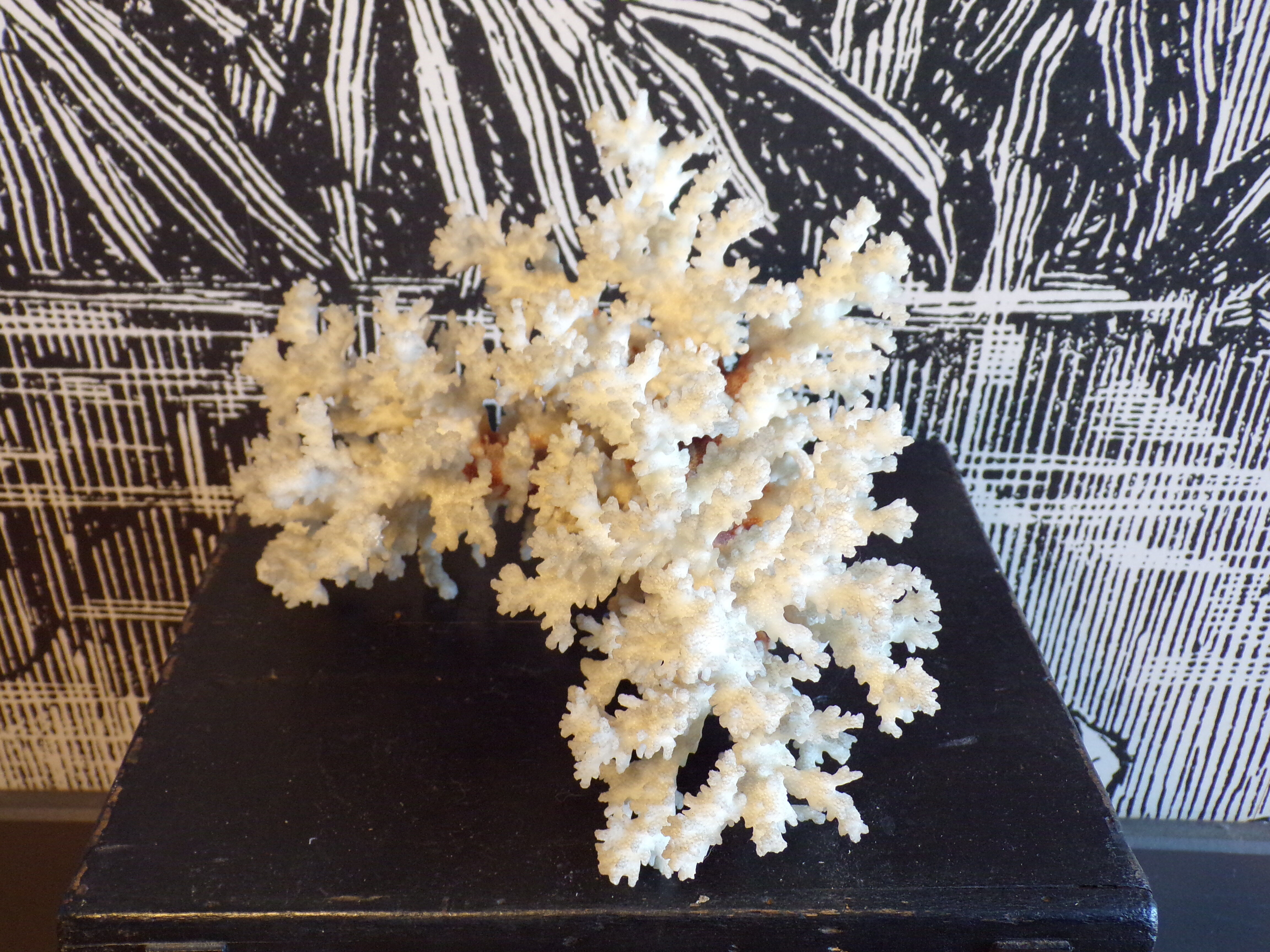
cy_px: 476
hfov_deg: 56.8
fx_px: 1174
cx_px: 635
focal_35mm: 32
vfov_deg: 44.2
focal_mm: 5.8
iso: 306
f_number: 3.2
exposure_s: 1/17
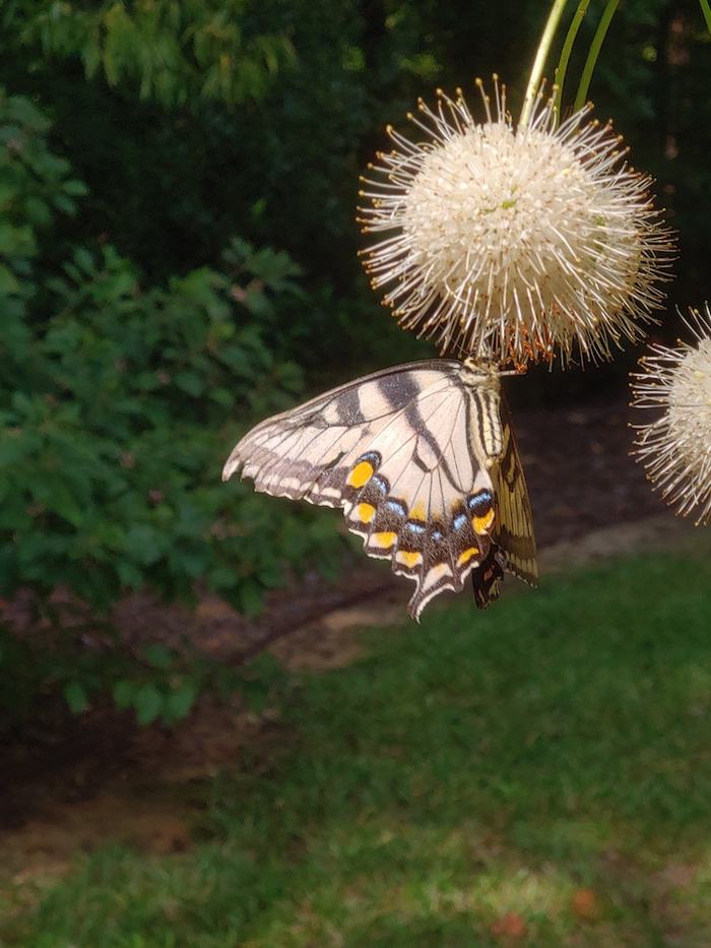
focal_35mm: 77
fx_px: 2108
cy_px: 474
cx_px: 356
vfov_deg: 25.3
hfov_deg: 19.1
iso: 50
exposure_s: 1/195
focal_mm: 5.88
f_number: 2.4
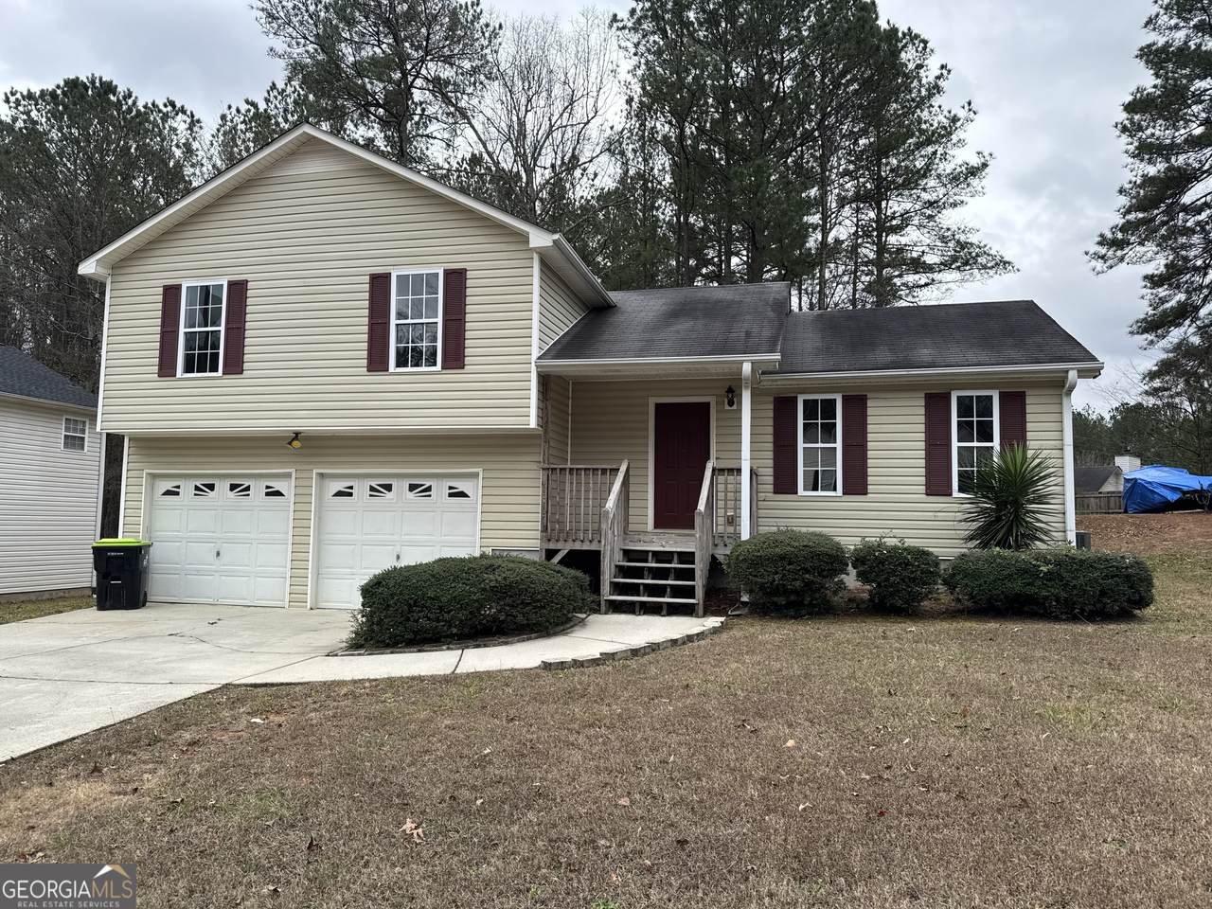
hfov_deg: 71.6
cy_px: 454
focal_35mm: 24
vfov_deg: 56.8
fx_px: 840
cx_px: 606
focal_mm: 6.76
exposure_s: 1/1261
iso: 80
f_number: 1.78
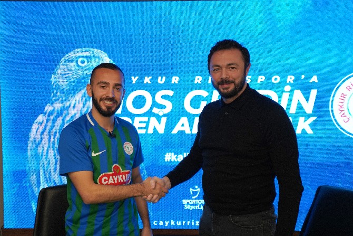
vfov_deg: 37.9
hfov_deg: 54.4
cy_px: 118
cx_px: 176
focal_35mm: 35
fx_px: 343
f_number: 4
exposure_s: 1/160
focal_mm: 35
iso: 2000
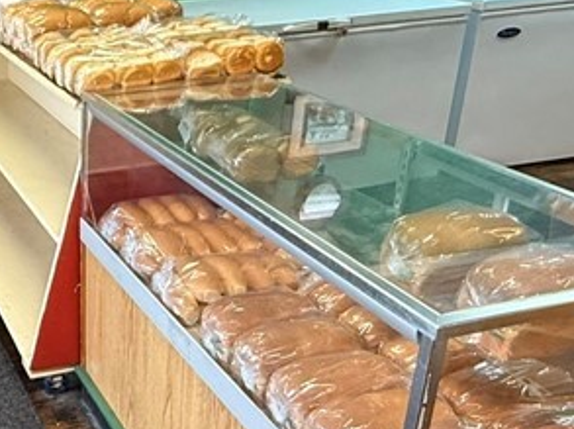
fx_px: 812
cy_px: 202
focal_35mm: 49
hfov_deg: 34.8
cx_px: -18
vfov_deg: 29.6
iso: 250
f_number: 2.2
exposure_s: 1/60
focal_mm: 2.22
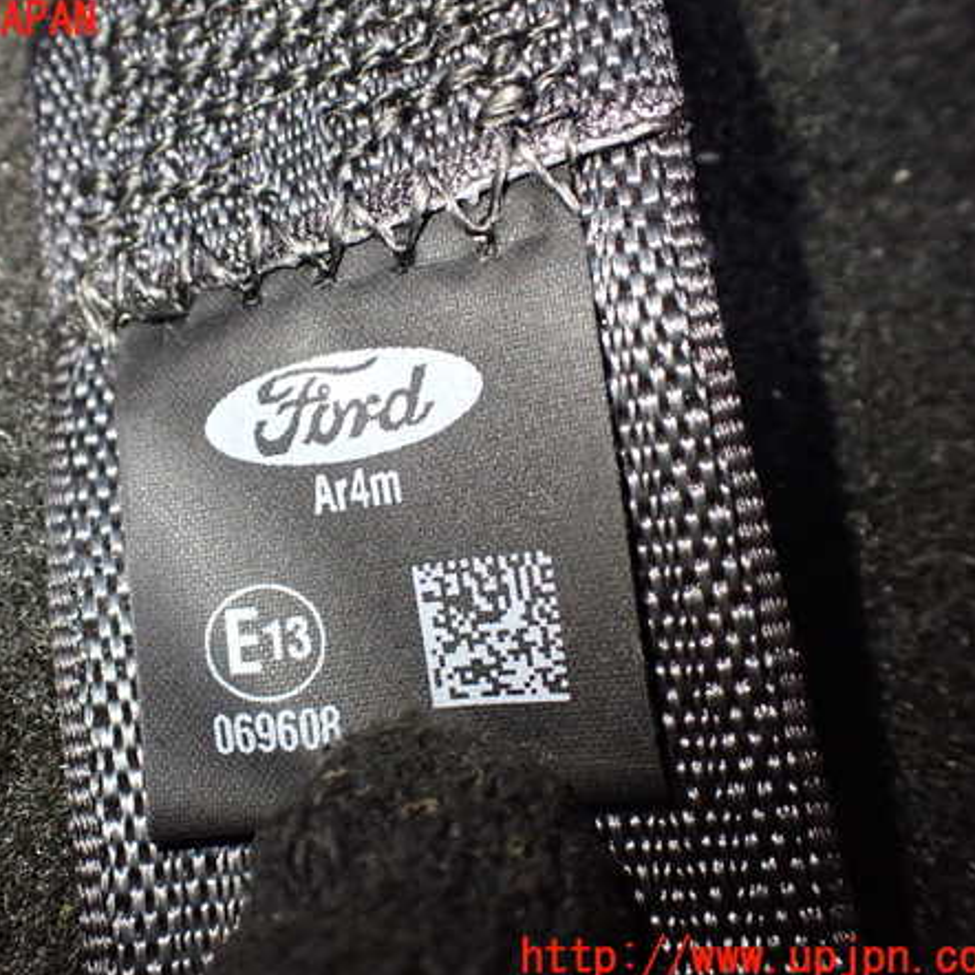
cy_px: 490
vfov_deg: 46.0
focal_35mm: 36
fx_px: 1147
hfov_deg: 45.6
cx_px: 357
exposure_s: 1/125
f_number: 2.3
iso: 640
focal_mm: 5.4
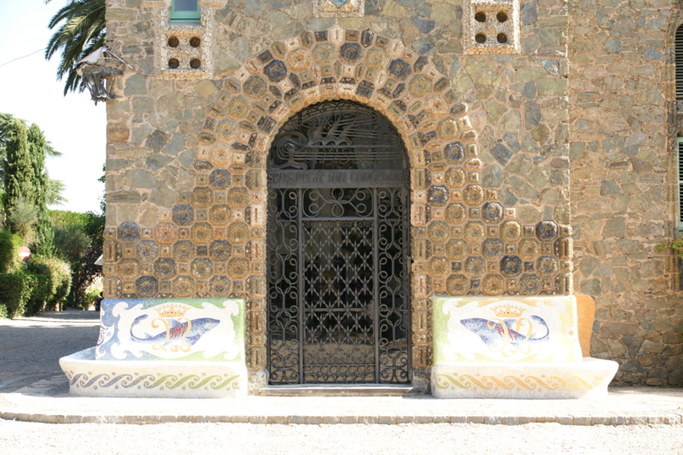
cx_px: 342
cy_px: 228
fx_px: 996
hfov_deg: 37.9
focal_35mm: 52
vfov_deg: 25.7
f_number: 5.6
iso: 100
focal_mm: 35
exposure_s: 1/125
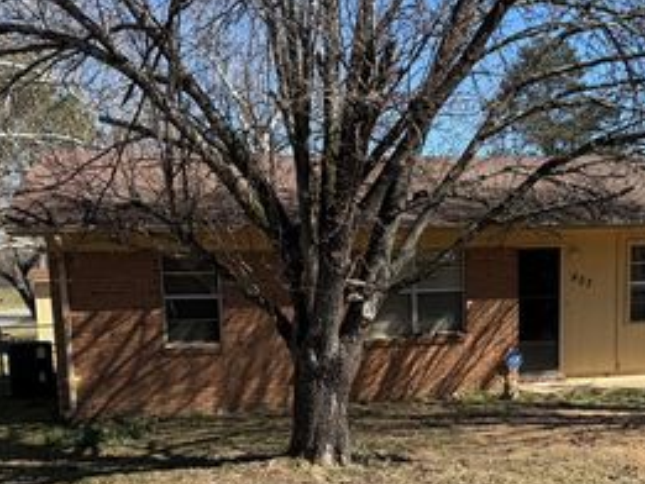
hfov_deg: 41.0
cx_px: 393
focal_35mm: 46
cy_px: 406
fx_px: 858
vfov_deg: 30.6
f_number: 1.78
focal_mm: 6.76
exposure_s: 1/2525
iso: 80
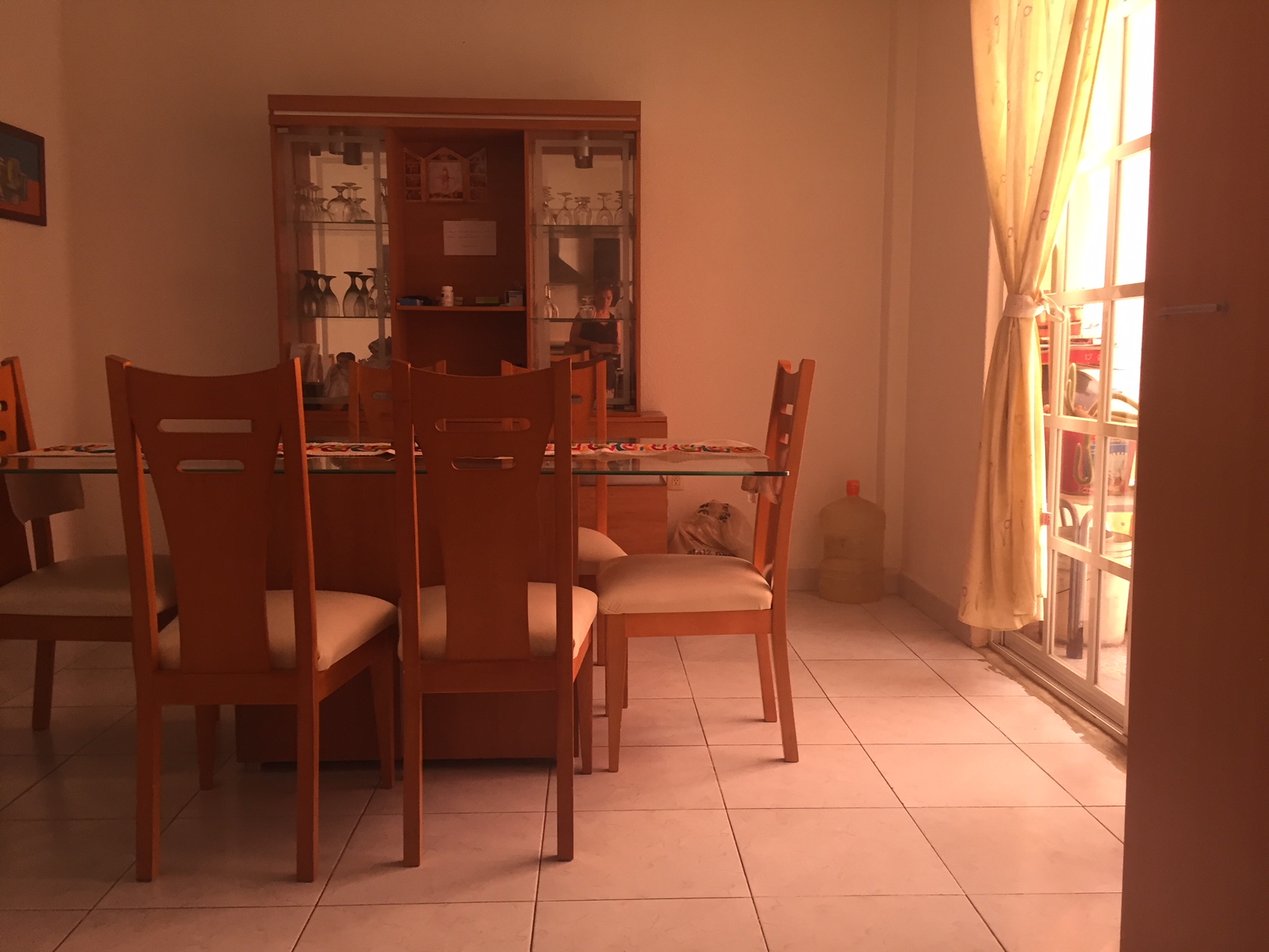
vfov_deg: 48.2
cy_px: 476
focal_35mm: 29
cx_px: 634
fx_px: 1063
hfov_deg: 61.7
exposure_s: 1/30
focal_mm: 4.15
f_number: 2.2
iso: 80
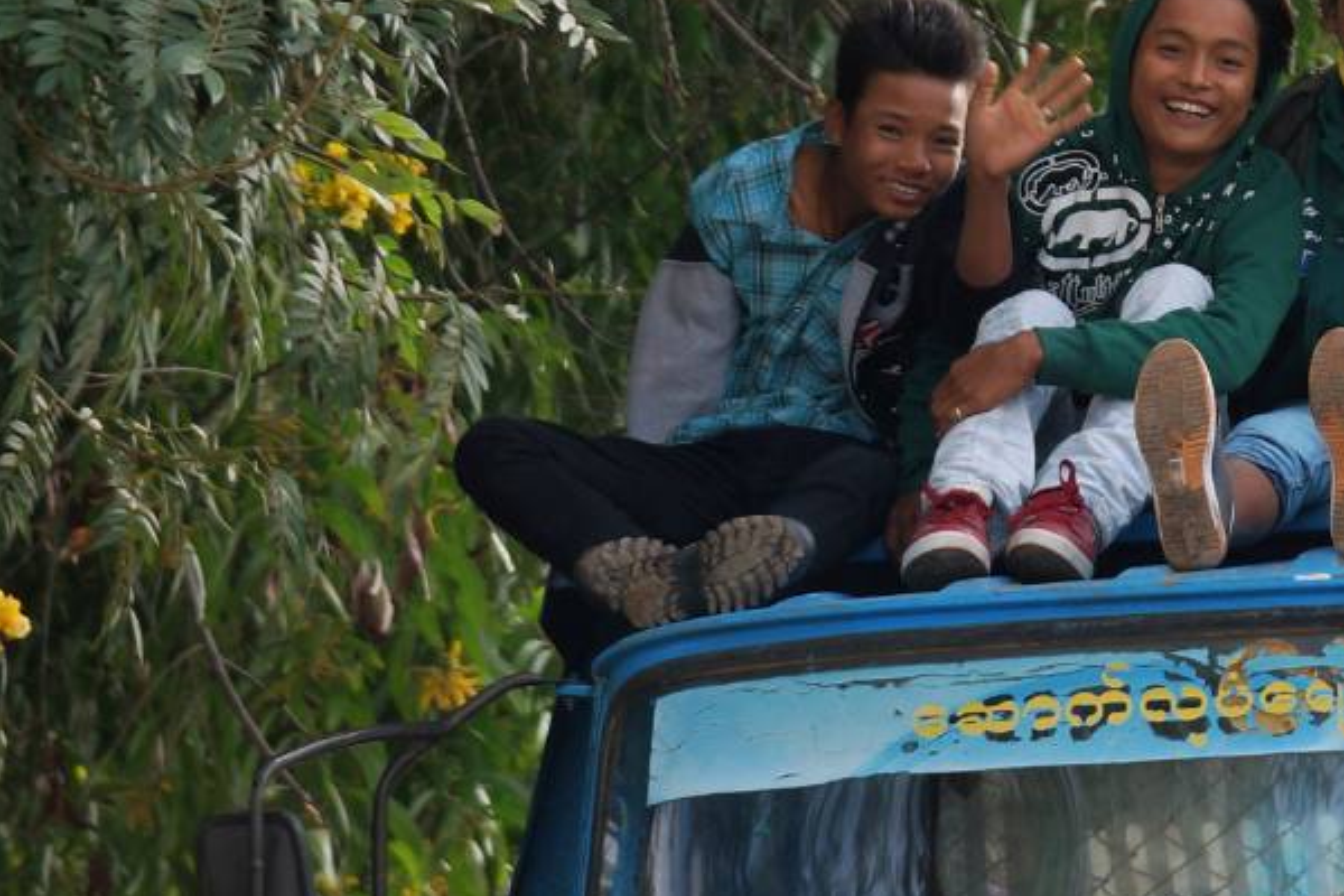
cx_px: 1165
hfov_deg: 4.0
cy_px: 1232
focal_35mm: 512
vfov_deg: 2.7
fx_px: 19113
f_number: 5.6
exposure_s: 1/200
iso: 100
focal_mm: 160
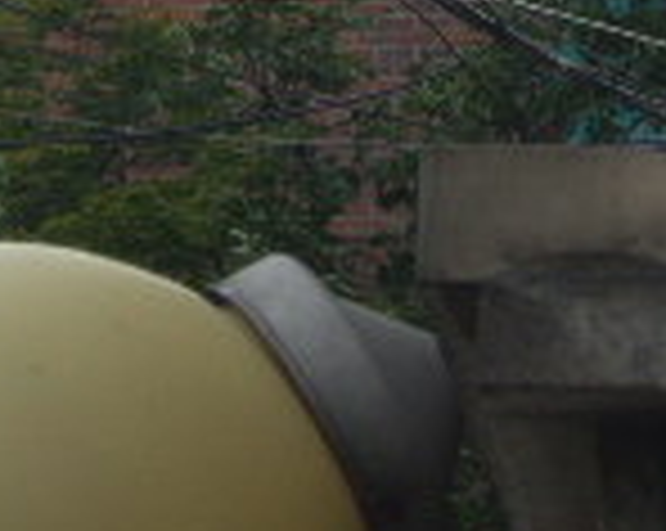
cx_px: -45
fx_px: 9488
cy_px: -450
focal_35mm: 482
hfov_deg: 4.0
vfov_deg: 3.2
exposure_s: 1/100
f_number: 7.4
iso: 50
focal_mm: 23.4
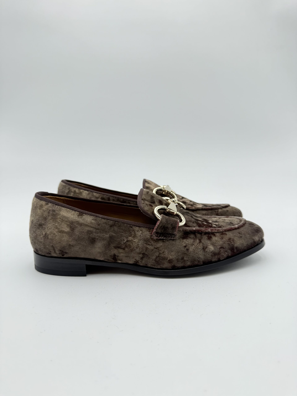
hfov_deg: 56.8
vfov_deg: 71.6
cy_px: 198
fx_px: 275
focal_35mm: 24
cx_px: 148
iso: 80
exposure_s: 1/321
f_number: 1.78
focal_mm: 6.76
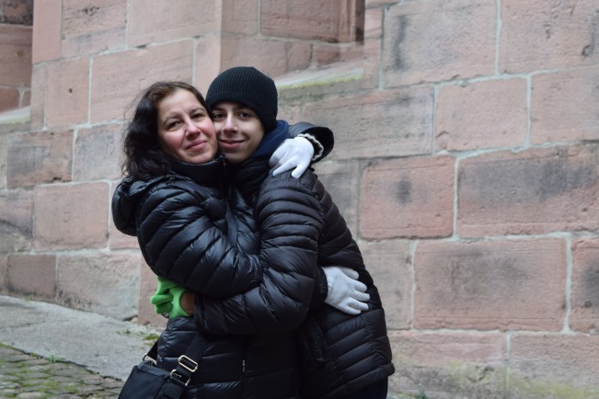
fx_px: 2159
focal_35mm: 130
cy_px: 243
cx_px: 351
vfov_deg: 10.6
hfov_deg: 15.8
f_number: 5.6
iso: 400
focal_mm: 55
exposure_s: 1/100
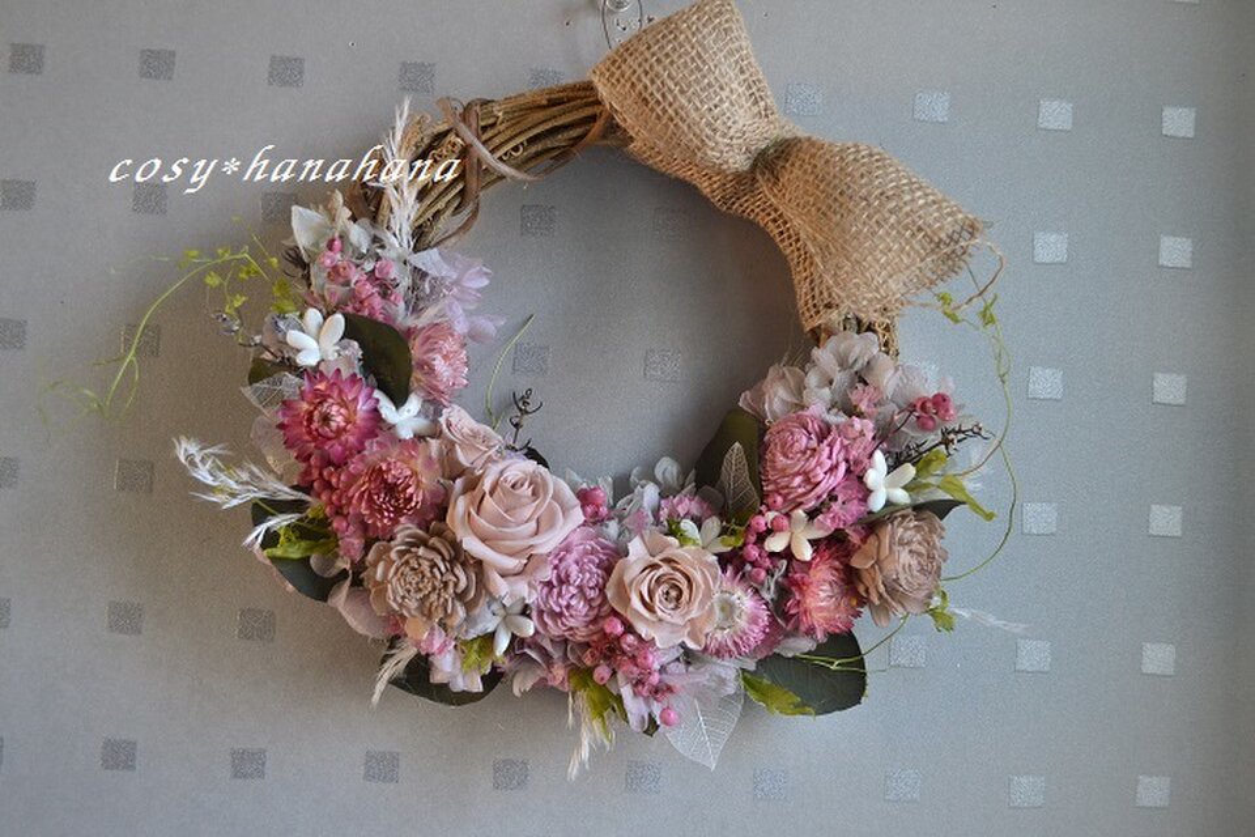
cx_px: 628
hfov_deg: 49.6
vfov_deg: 34.2
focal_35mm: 39
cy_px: 418
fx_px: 1359
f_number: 4.2
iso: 500
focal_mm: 26
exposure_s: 1/15
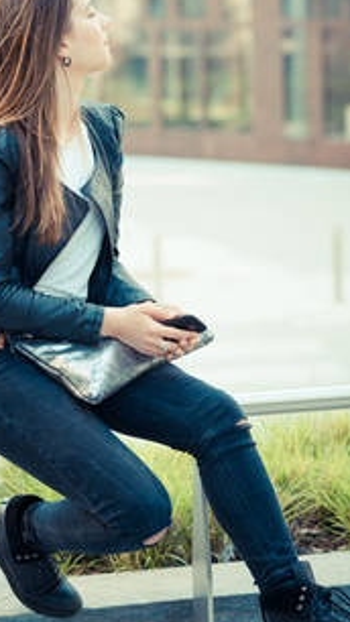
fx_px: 2163
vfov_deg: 16.4
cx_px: 116
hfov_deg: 9.2
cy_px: 236
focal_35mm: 131
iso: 500
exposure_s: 1/320
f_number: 2.8
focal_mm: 85
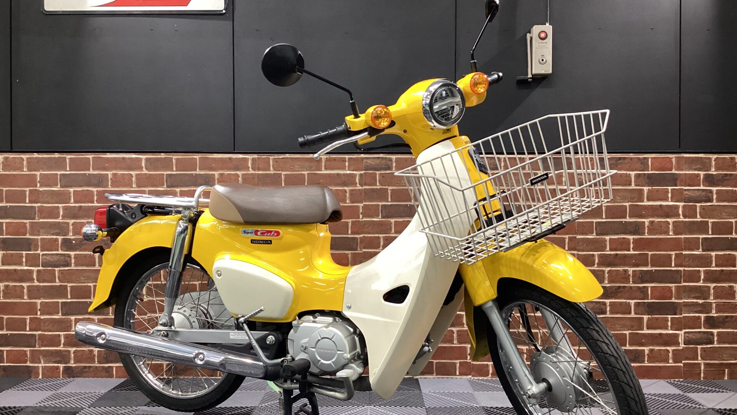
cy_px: 222
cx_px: 366
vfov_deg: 34.6
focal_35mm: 34
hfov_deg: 58.0
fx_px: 664
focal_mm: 3.3
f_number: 2.4
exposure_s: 1/50
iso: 250
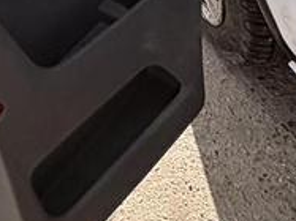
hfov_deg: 25.7
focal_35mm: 67
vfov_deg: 15.6
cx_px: -66
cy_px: -262
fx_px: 573
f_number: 2.2
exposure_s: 1/641
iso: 50
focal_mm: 2.22
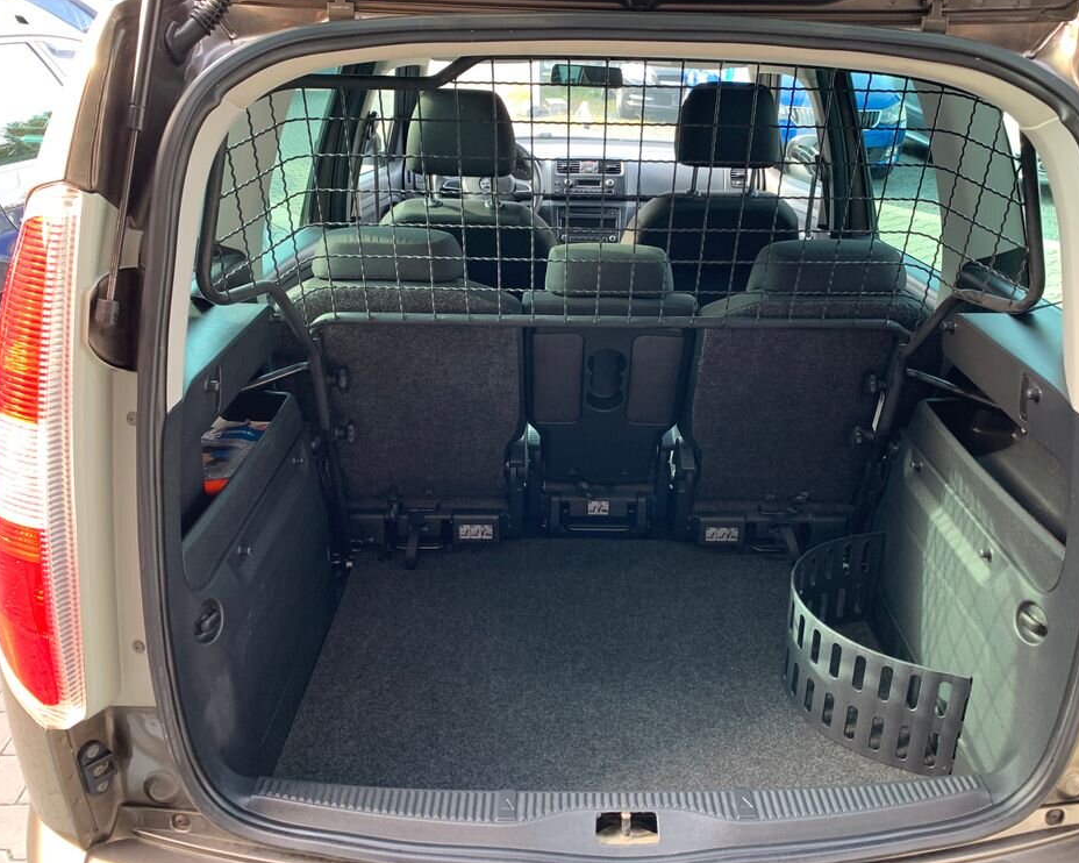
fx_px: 894
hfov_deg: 62.1
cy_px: 421
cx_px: 583
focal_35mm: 28
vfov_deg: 51.5
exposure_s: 1/60
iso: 100
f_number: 1.8
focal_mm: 4.25
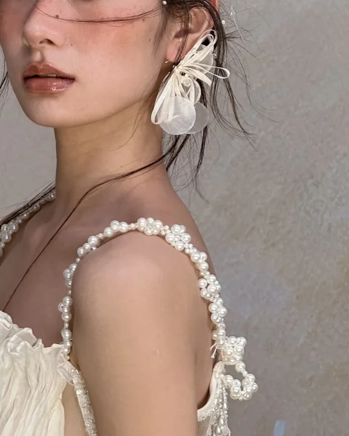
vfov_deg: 8.2
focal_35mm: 234
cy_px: 103
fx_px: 3021
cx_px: 104
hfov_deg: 6.6
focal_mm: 15.66
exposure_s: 1/100
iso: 64
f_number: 2.8
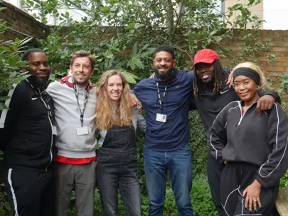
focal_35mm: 46
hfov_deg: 41.2
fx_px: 383
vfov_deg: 31.5
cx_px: 144
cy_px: 108
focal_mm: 23
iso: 200
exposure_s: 1/80
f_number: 5.1
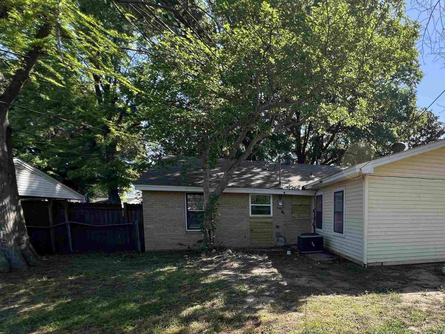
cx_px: 323
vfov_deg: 65.7
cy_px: 237
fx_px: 244
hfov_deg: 79.4
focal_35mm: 19
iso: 32
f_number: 1.8
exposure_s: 1/352
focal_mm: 1.57
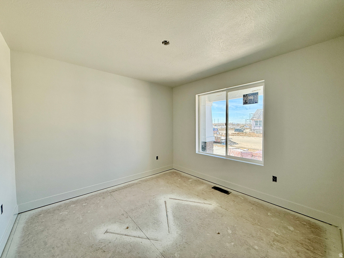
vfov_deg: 85.7
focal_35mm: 14
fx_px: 139
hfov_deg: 102.1
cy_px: 129
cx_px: 172
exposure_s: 1/225
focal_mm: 2.22
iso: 64
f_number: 2.2
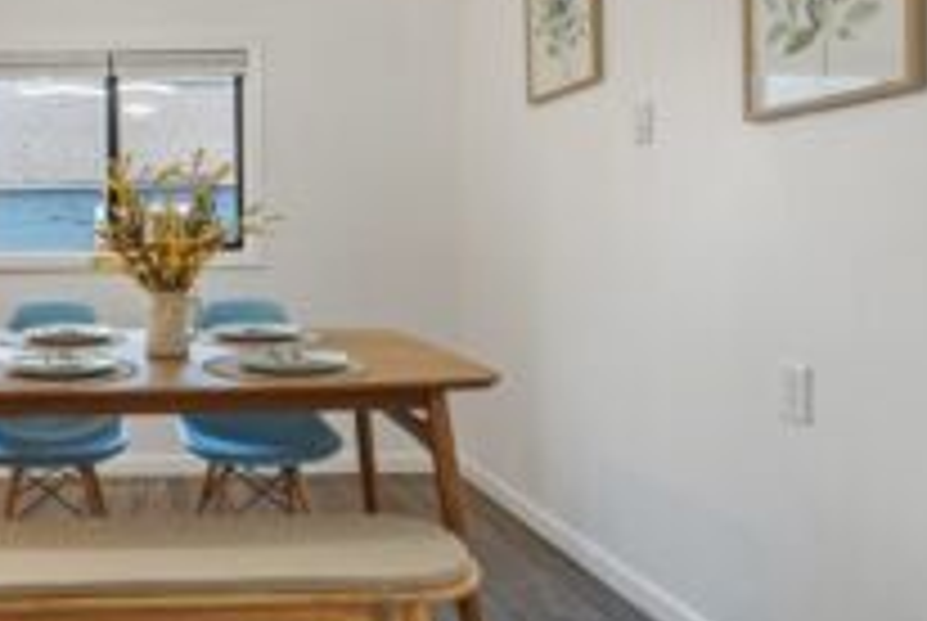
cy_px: 245
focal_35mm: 31
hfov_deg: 54.2
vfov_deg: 42.2
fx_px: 799
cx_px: 130
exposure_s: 1.3
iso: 100
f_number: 11
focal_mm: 16
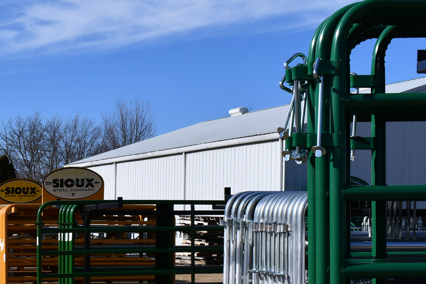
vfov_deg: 16.3
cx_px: 35
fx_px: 982
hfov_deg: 23.7
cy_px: 239
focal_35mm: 83
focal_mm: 27
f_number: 10
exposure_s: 1/400
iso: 100
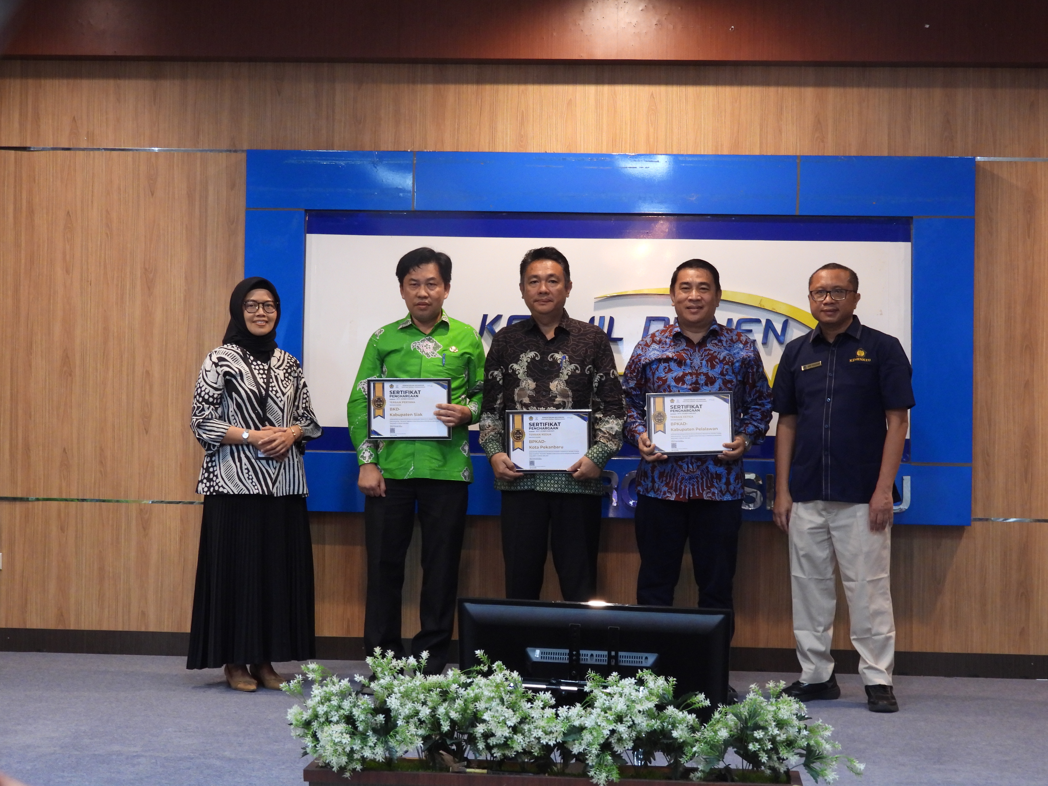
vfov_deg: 21.0
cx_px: 524
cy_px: 393
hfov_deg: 27.8
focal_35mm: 70
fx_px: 2119
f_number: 3.5
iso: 400
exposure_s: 1/13
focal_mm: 12.5
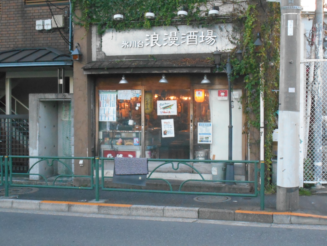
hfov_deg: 33.2
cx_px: 164
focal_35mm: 58
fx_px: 548
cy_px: 123
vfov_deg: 25.2
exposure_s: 1/125
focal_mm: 10
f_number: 4.9
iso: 800
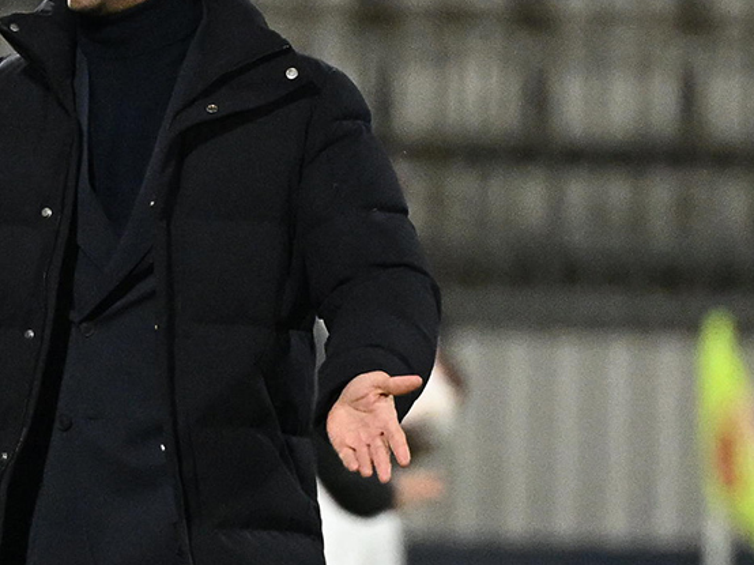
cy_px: 279
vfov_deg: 1.5
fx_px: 21097
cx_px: 131
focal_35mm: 969
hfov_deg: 2.0
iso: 4000
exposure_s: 1/1600
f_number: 4
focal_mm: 310
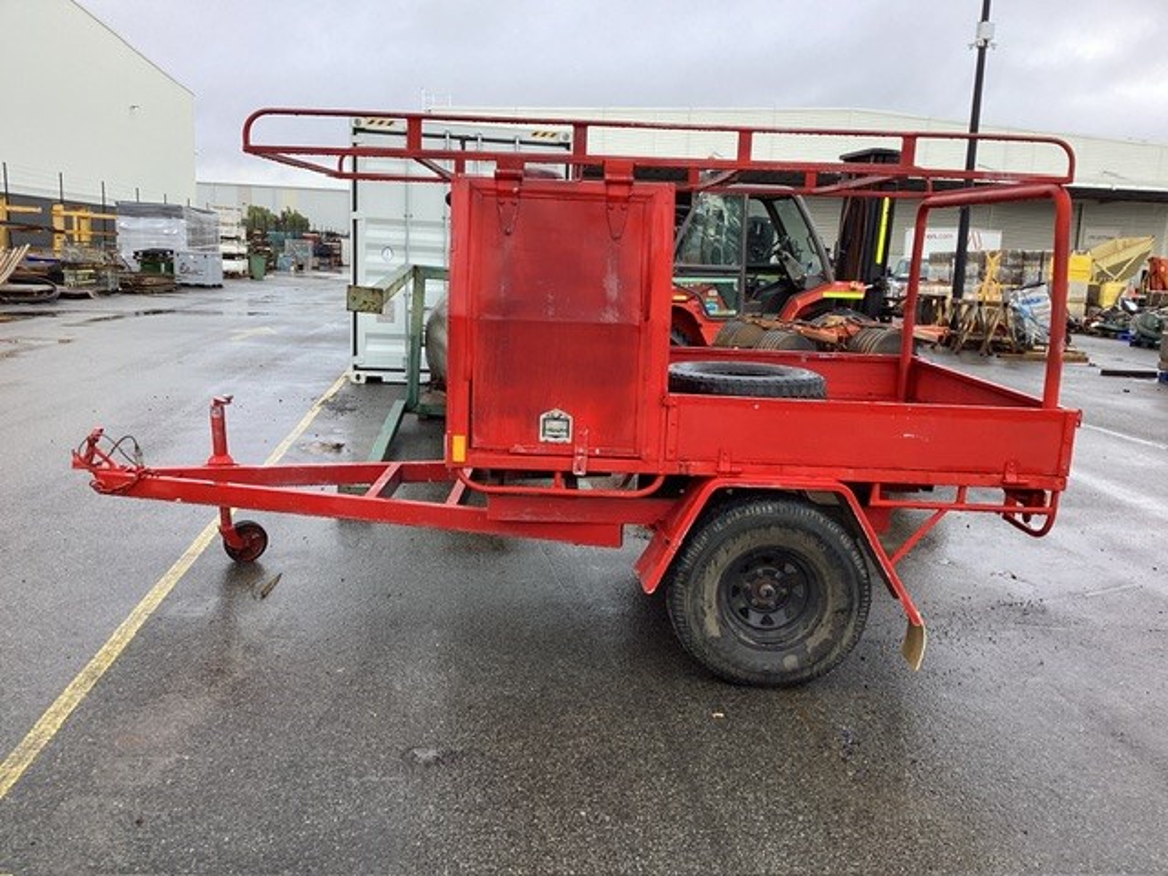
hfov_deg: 58.4
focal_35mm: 31
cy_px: 438
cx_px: 584
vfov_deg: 45.4
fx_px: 1046
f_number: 2.4
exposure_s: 1/100
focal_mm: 3.3
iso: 25
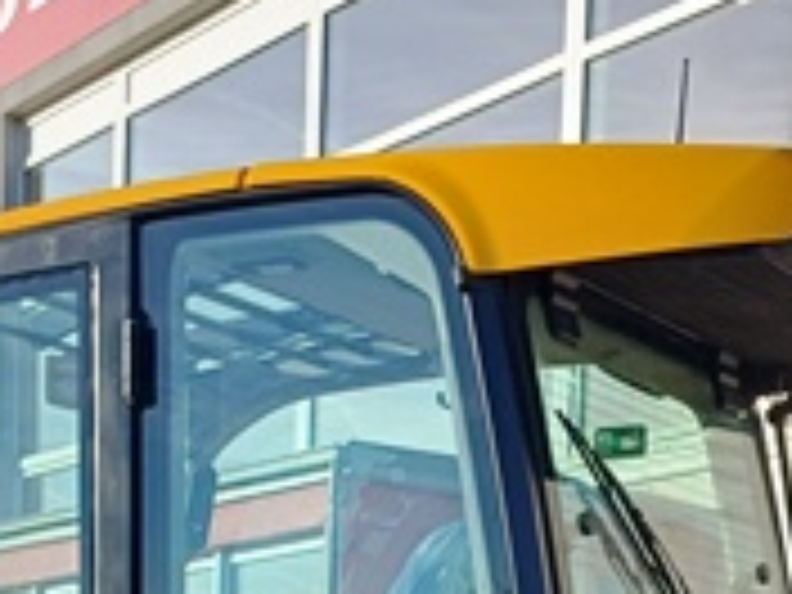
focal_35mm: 91
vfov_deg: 14.8
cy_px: 954
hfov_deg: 21.5
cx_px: 513
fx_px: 2082
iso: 50
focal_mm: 4.65
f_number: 1.8
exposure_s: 1/837
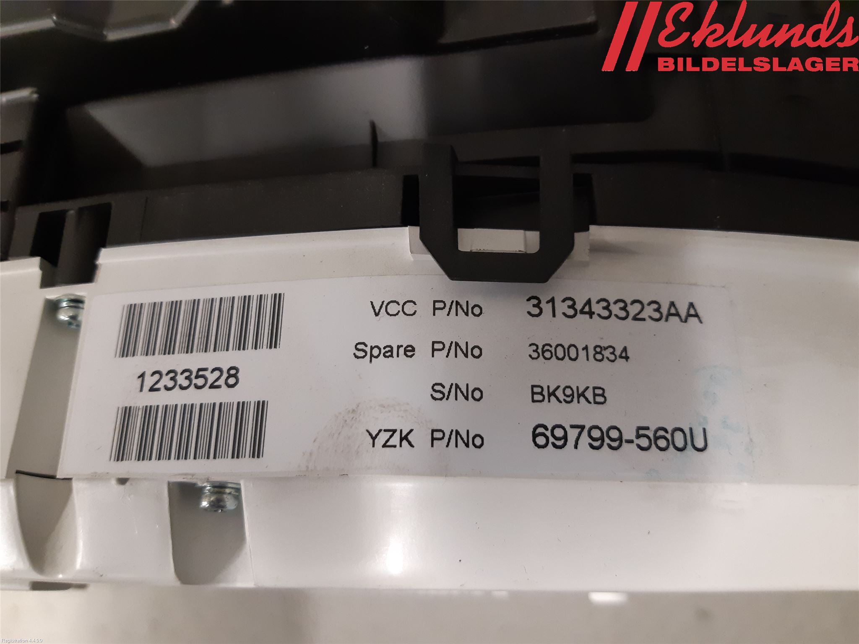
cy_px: 322
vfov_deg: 53.1
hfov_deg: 67.3
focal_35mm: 26
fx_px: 645
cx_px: 430
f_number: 1.7
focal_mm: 3.93
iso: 250
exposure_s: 1/50
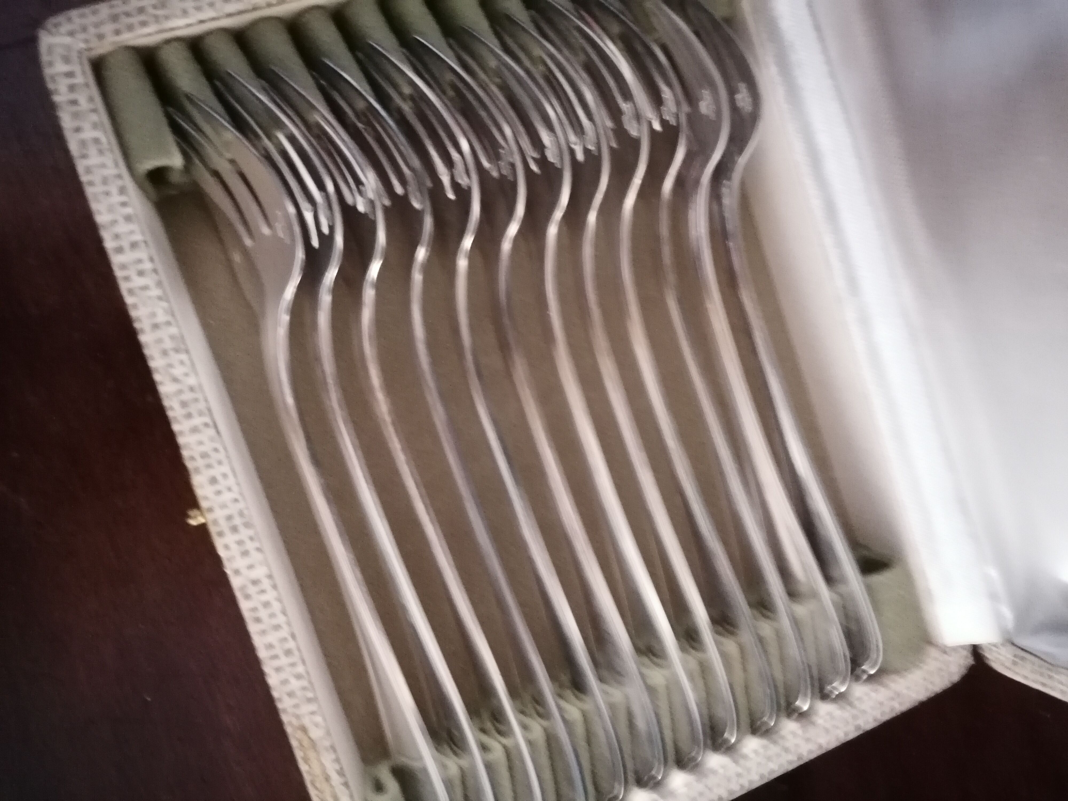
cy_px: 400
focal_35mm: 27
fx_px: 833
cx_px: 534
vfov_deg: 51.4
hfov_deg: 65.3
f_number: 1.8
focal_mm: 4.75
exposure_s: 1/12.5
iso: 4000
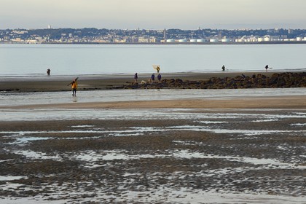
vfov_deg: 6.9
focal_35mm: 200
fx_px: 1700
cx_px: 153
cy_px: 102
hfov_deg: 10.3
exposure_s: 1/250
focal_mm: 200
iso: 200
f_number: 9
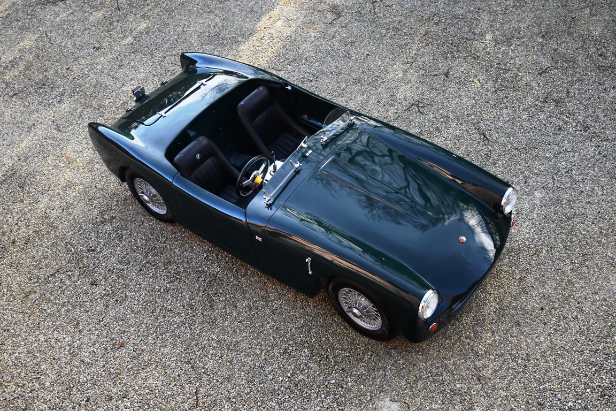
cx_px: 308
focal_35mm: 36
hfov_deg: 53.1
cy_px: 206
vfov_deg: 36.9
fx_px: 616
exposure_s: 1/250
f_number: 3.8
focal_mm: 24
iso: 800
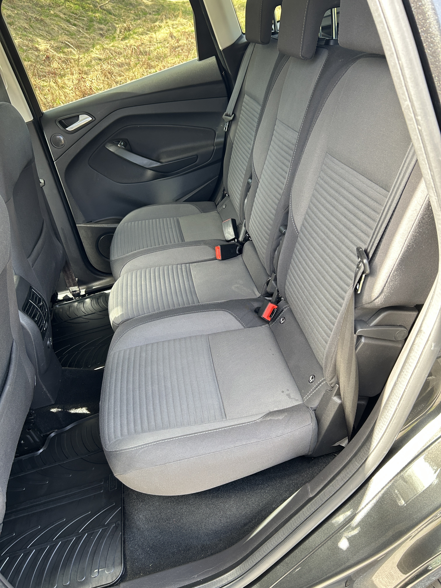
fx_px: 442
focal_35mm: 26
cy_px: 294
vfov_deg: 67.3
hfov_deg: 53.1
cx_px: 220
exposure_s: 1/121
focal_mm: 5.7
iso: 100
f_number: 1.5
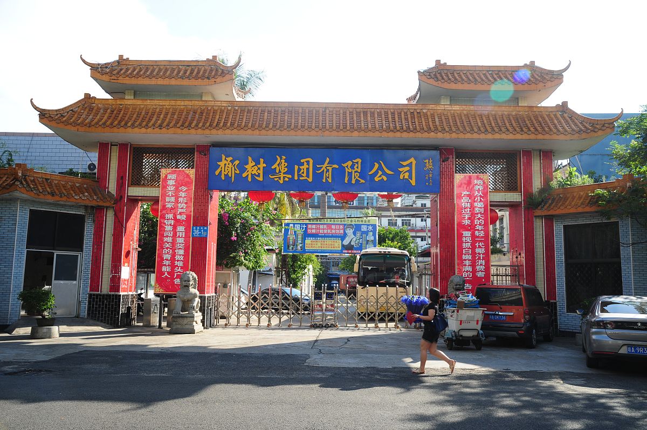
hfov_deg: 60.3
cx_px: 324
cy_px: 215
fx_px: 557
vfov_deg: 42.3
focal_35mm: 31
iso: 400
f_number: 9
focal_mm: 31
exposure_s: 1/160
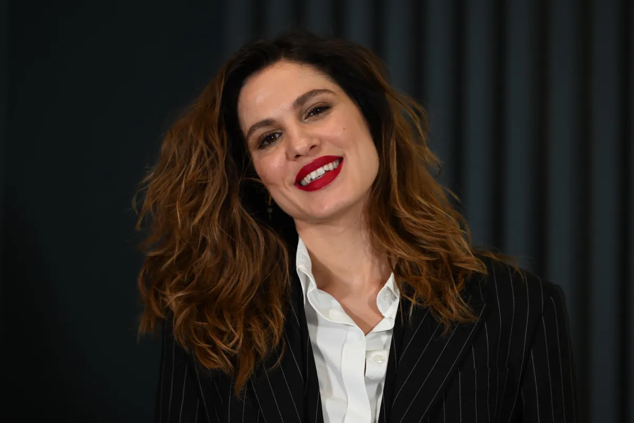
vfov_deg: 7.0
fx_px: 3434
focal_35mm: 195
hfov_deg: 10.5
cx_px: 317
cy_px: 212
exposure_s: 1/320
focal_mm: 195
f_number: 3.2
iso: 1600
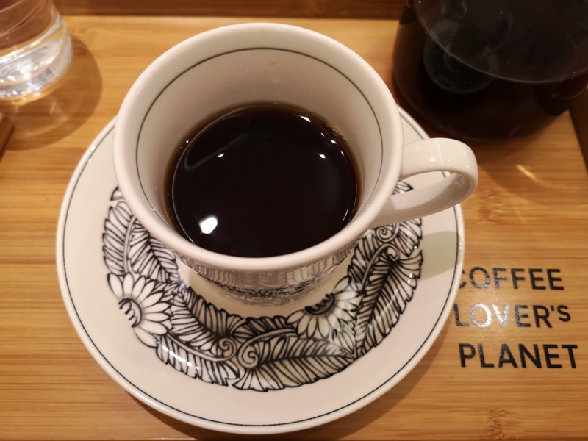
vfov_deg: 51.4
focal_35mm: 27
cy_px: 220
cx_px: 294
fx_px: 459
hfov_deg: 65.3
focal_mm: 3.95
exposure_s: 1/100
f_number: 1.8
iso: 640
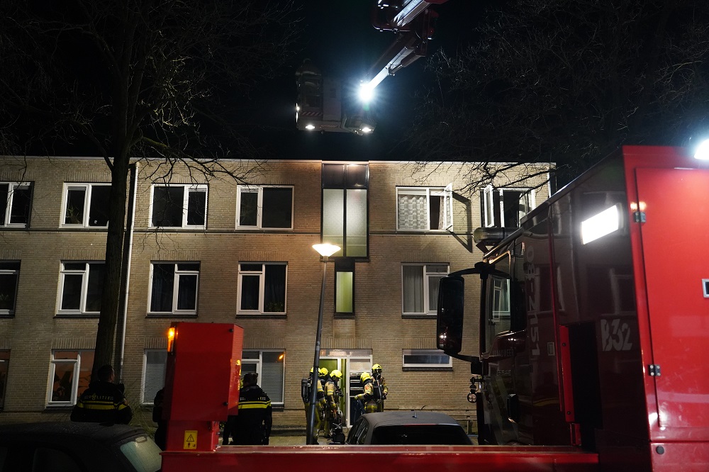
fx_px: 591
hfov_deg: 61.9
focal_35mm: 30
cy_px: 236
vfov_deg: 43.6
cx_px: 354
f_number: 4
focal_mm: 30
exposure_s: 1/160
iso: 8000
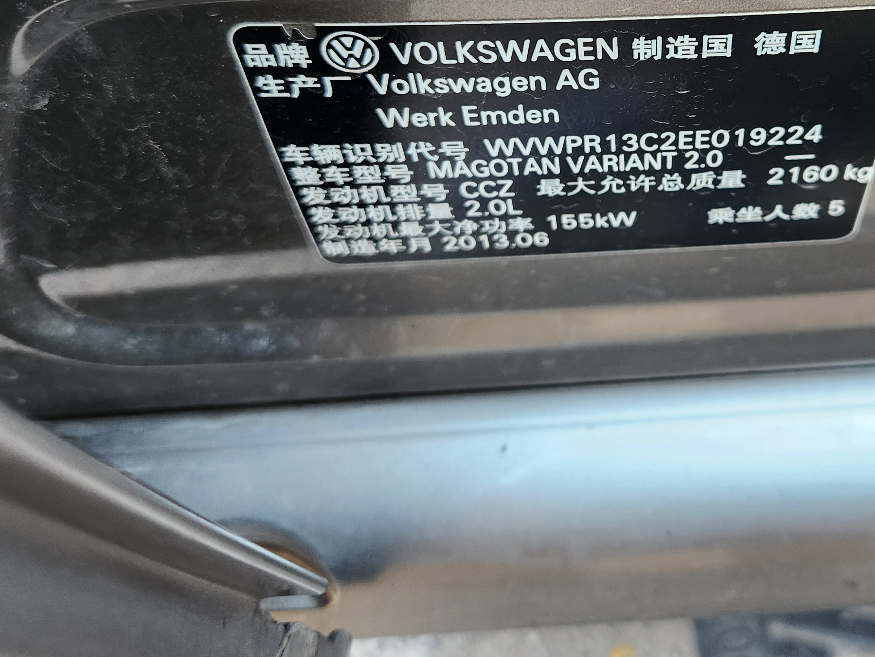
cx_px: 621
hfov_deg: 47.7
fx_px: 961
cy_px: 149
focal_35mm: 38
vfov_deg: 36.7
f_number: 1.8
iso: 200
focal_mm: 5.4
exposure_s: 1/180
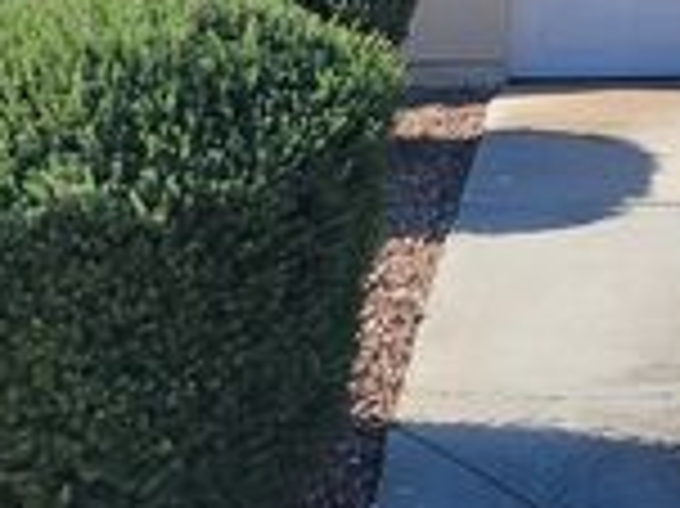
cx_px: 721
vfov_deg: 15.6
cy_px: -276
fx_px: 1688
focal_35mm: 86
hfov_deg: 21.7
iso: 40
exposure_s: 1/1799
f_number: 1.8
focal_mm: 5.4
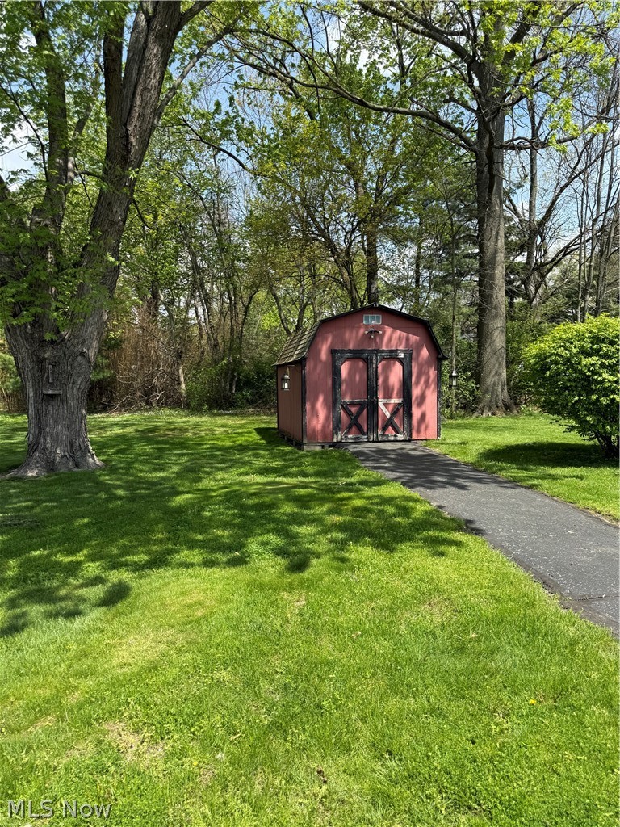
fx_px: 573
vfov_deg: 71.6
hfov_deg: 56.8
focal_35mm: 24
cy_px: 414
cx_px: 310
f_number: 1.78
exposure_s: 1/1949
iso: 80
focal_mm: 6.76
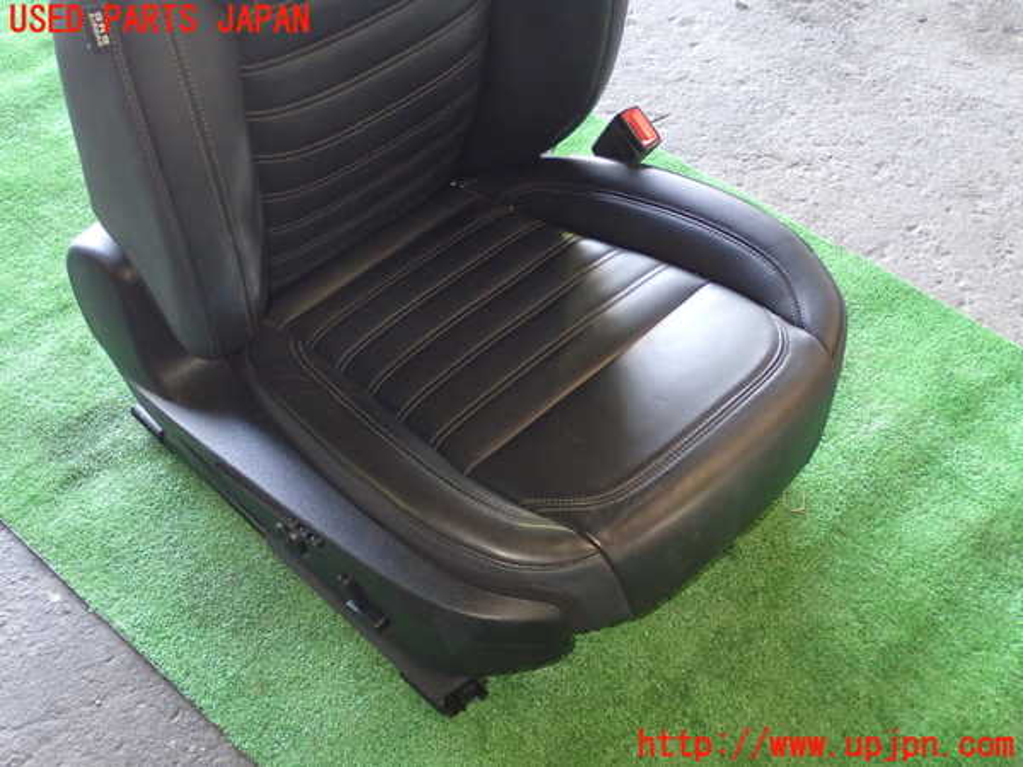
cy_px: 384
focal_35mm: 44
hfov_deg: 42.9
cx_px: 512
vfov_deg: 32.9
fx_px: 1300
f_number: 2.9
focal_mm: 7.84
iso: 640
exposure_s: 1/40
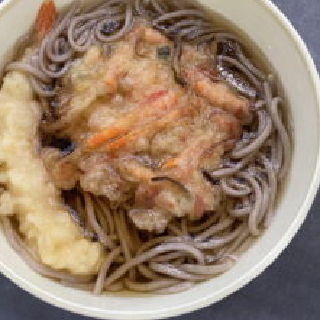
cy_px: 141
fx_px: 408
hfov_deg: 42.7
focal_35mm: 39
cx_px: 137
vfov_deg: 42.8
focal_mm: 4.25
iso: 200
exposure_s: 1/60
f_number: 1.8
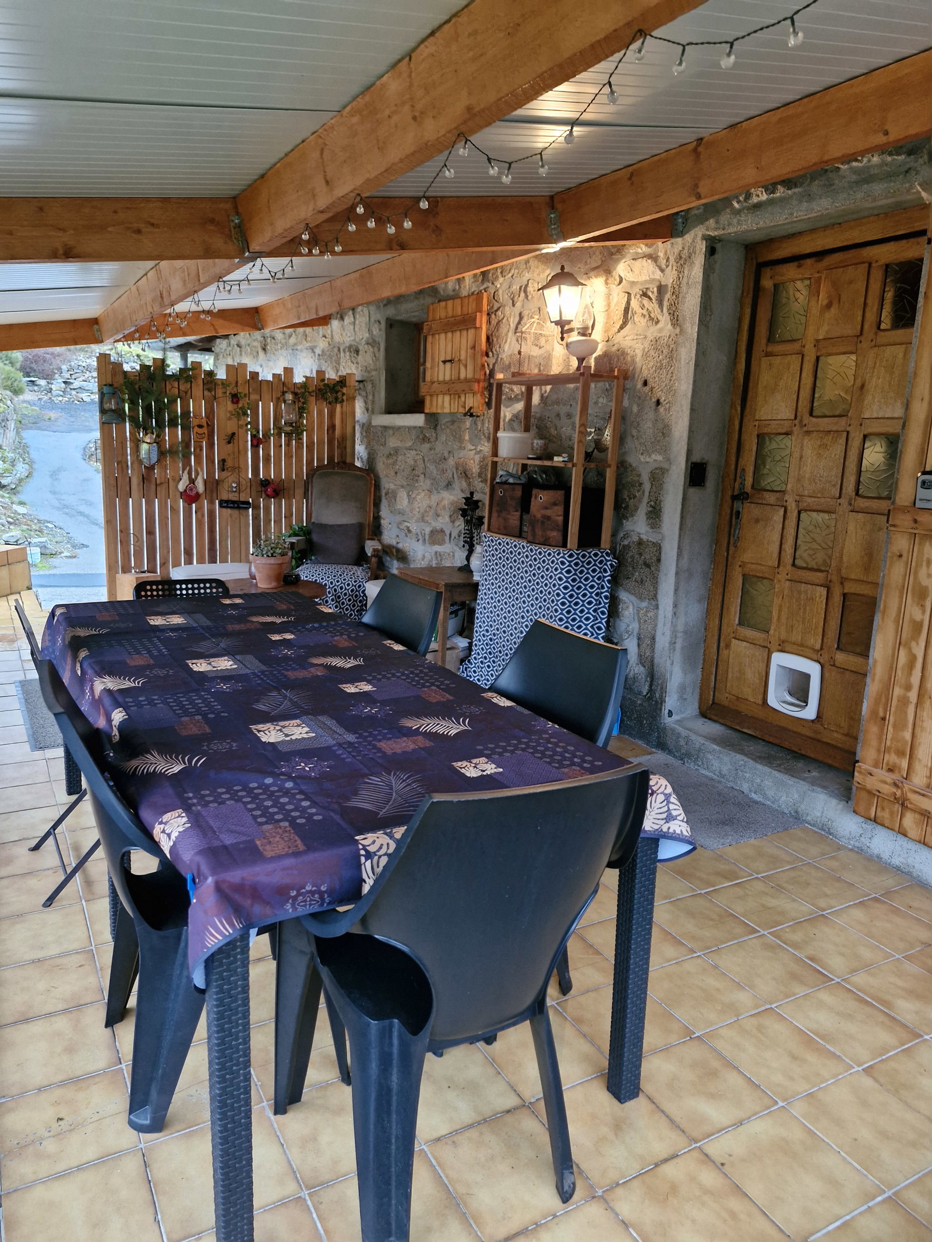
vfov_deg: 73.9
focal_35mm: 23
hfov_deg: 58.9
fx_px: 826
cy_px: 621
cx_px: 466
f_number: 1.8
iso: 640
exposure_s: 1/25
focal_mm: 5.54
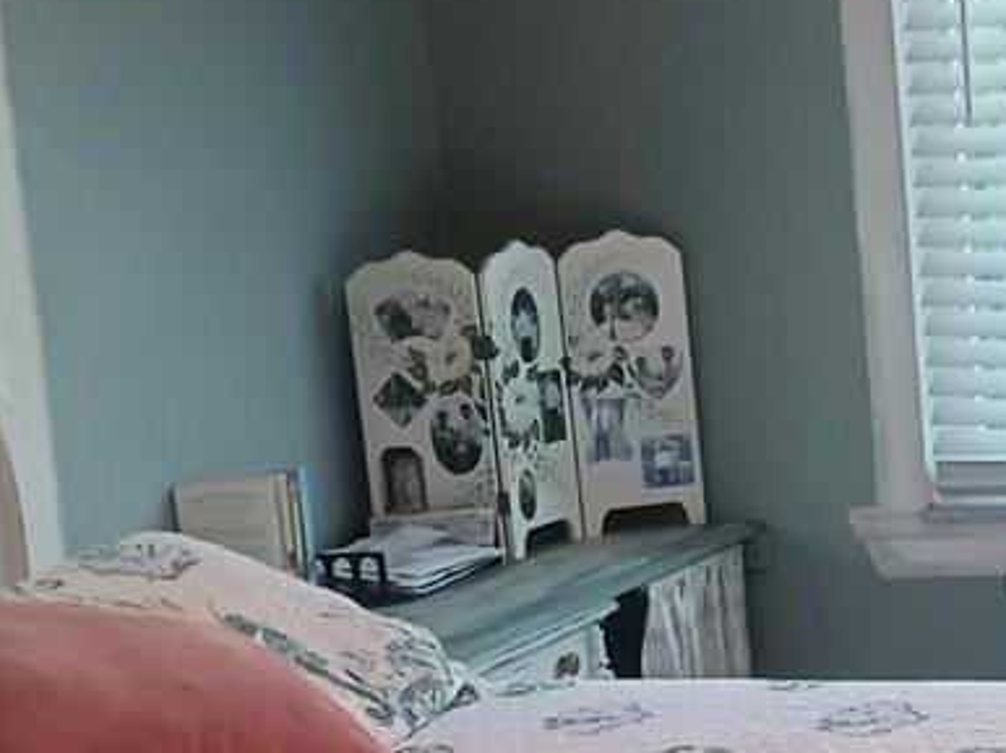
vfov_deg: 13.1
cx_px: 1037
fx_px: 3253
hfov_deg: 17.1
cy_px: 649
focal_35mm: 112
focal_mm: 4
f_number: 1.8
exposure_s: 1/33.3
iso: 200
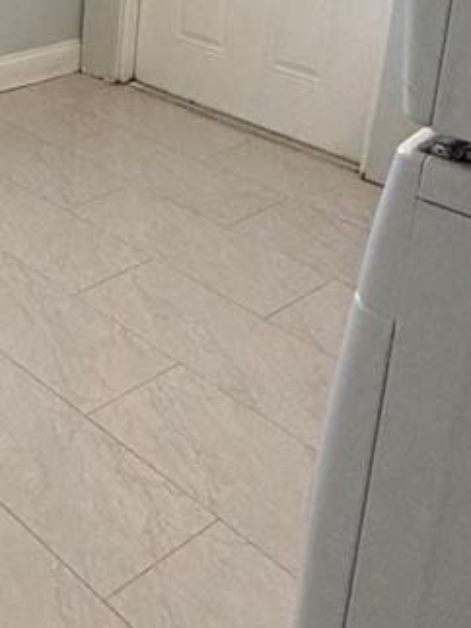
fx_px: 944
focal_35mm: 52
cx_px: -214
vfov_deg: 33.1
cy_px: -31
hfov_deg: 23.2
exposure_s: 1/60
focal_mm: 2.22
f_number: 2.2
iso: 160
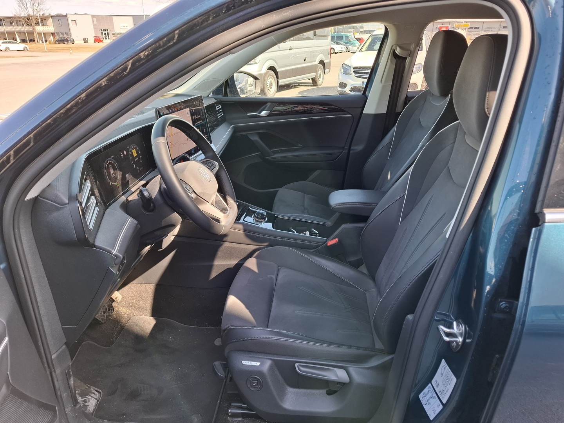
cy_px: 212
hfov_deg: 73.9
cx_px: 282
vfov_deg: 58.9
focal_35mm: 23
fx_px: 375
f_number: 1.8
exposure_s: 1/100
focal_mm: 5.54
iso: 50
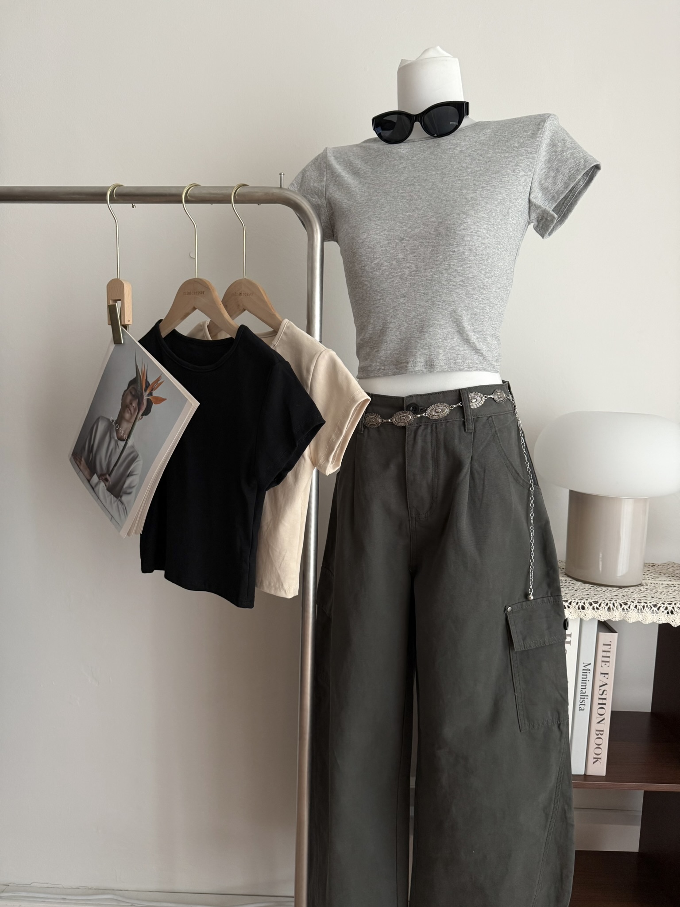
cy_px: 454
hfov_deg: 56.8
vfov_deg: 71.6
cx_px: 340
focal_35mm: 24
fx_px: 629
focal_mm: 6.76
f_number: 1.78
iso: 200
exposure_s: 1/121
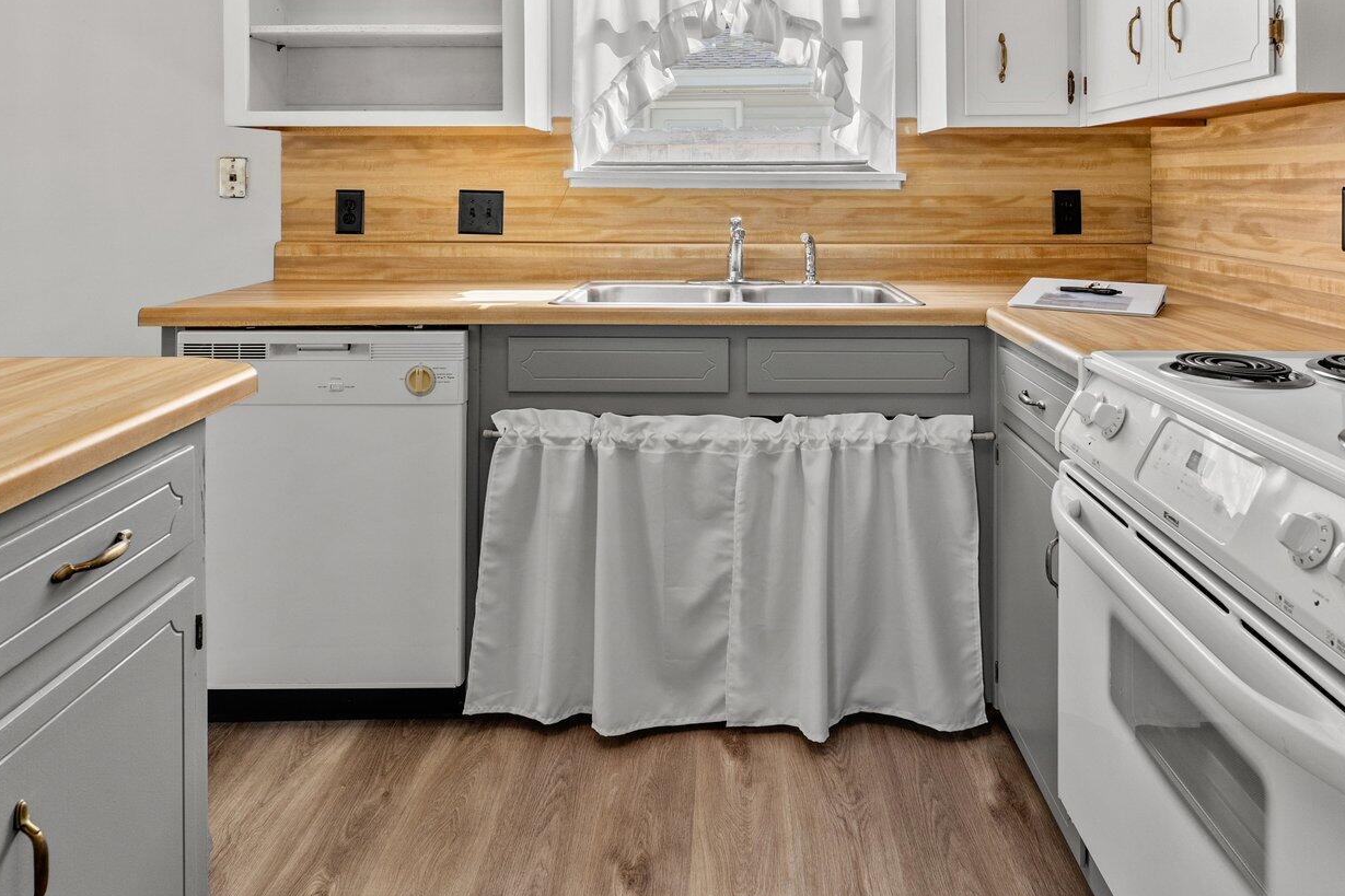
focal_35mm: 26
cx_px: 742
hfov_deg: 70.3
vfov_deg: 47.3
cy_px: 165
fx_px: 953
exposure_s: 1/15
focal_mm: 15.3
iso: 400
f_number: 8
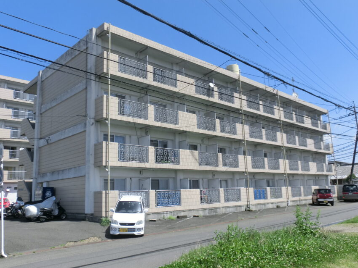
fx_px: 310
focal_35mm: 30
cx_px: 179
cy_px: 134
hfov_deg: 60.0
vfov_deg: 46.8
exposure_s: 1/800
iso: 80
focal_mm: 5.3
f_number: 3.7
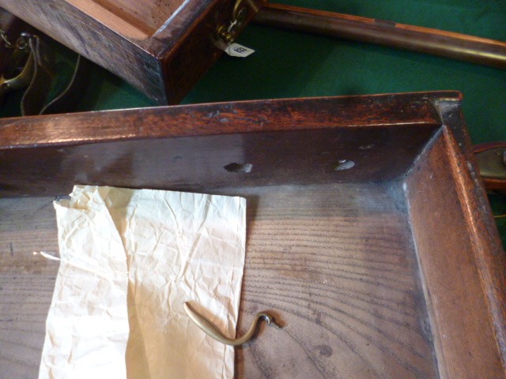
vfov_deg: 56.8
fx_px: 351
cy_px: 190
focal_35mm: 24
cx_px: 253
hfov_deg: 71.6
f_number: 2.5
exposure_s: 1/40
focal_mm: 4.3
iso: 400
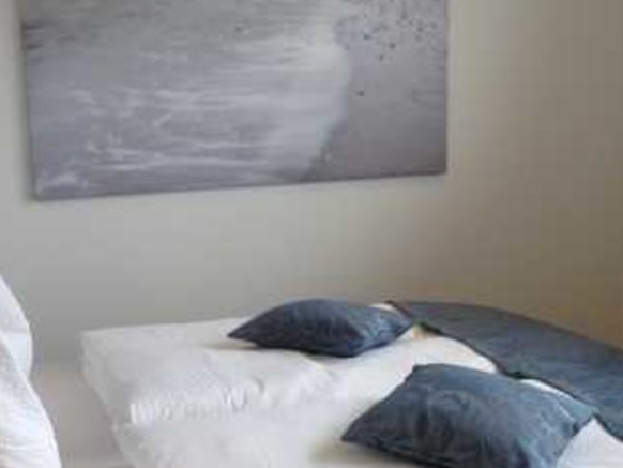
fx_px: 1224
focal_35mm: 68
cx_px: 219
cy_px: 339
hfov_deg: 28.4
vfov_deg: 21.5
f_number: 2.4
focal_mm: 4.12
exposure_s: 1/60
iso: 50
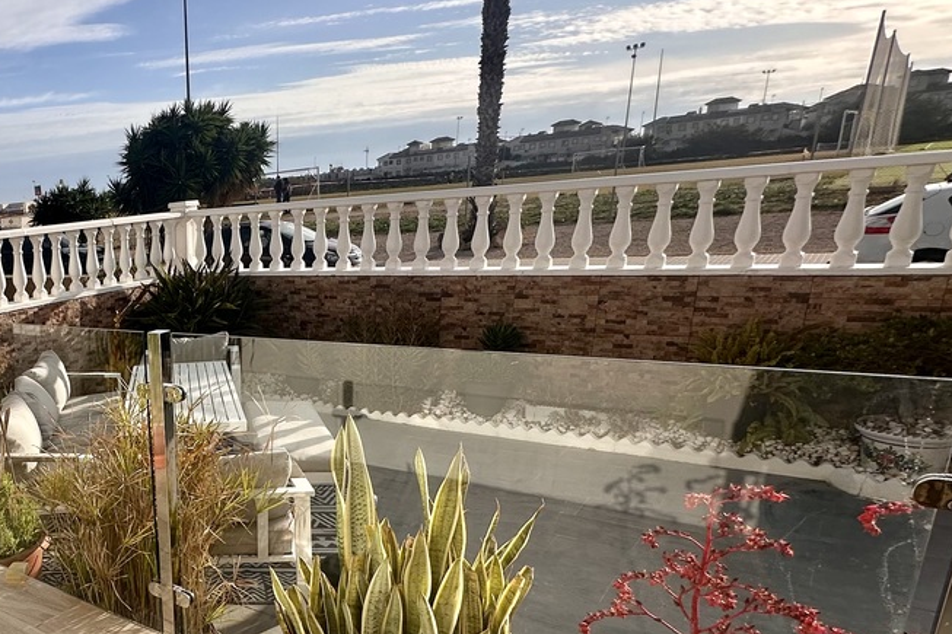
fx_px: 767
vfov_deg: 44.0
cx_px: 63
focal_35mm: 29
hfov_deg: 53.9
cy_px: 442
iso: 50
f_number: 2.2
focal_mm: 2.22
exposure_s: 1/2174
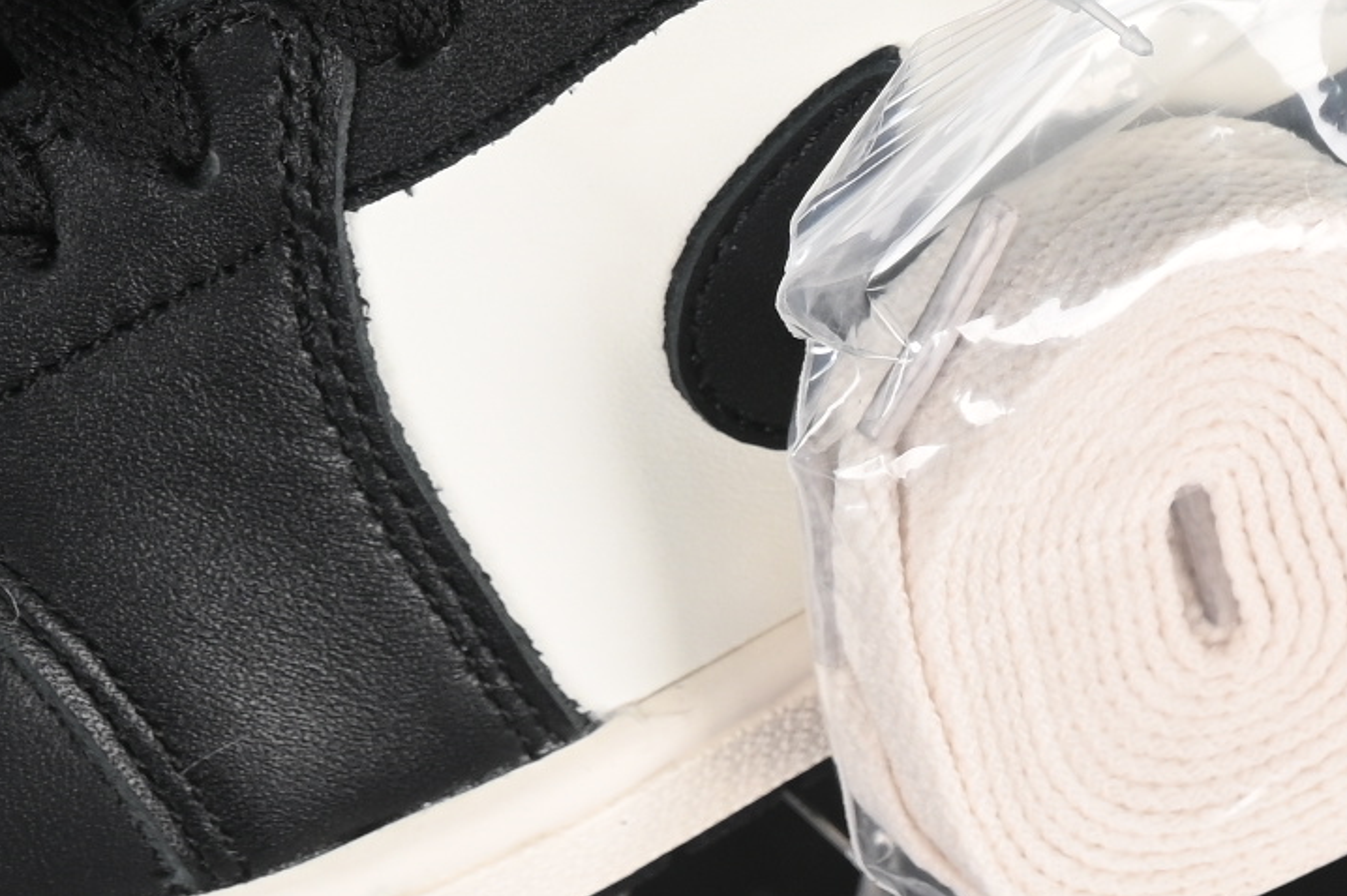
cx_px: 204
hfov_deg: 7.1
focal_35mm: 291
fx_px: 10883
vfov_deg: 4.7
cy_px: -352
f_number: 6.3
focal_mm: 50
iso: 160
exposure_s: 1/50
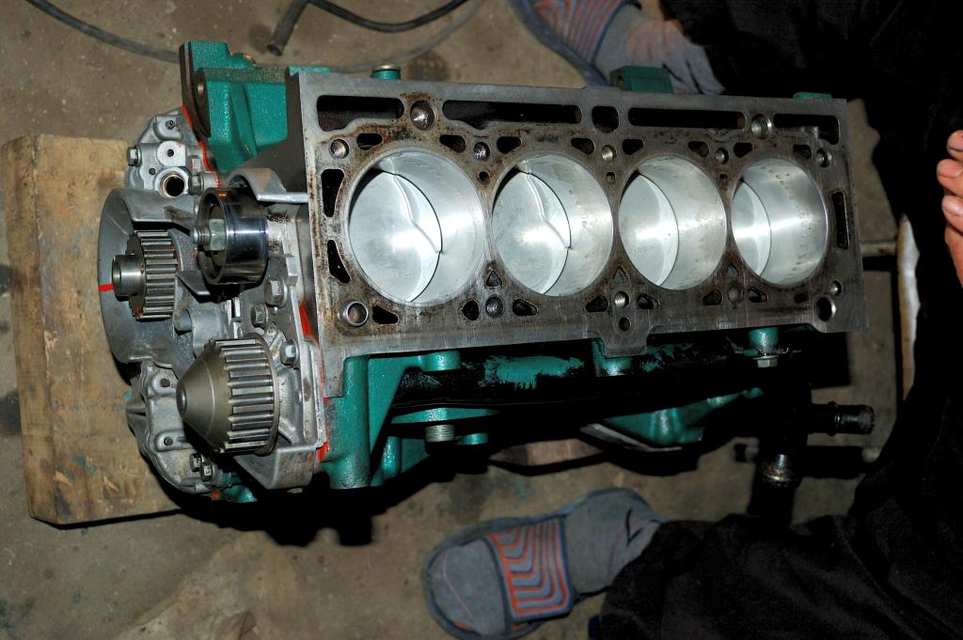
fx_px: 1283
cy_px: 320
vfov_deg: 28.0
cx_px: 482
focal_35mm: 48
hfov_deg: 41.1
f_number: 5.6
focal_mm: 32
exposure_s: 1/125
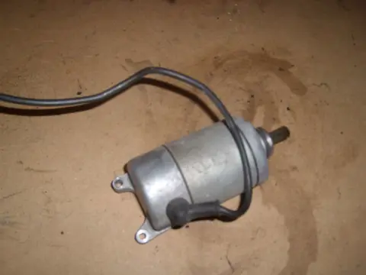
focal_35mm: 35
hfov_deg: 52.6
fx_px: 370
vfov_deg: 40.7
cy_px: 138
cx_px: 183
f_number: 7.1
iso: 50
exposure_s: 1/30
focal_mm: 5.8
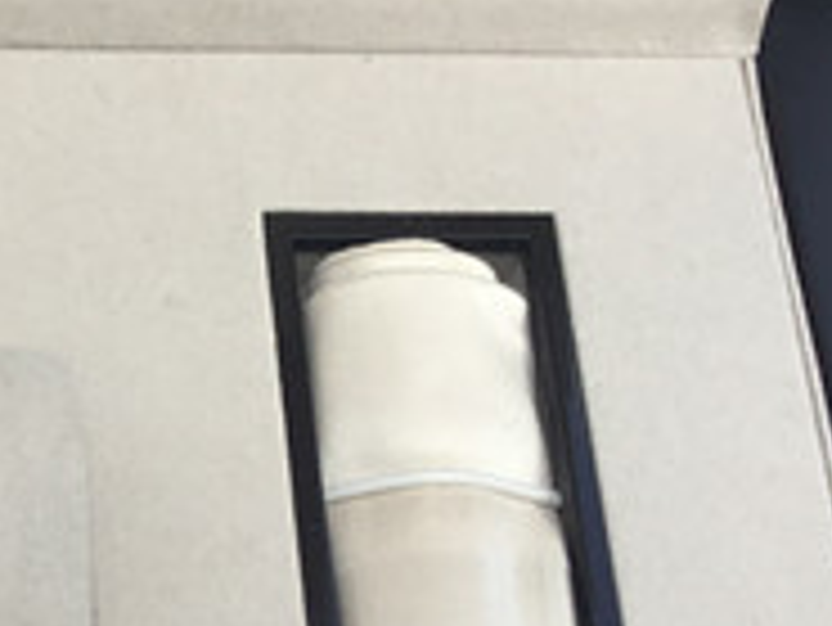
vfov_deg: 13.7
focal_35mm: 107
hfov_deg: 17.1
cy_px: 567
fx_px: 2573
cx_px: -297
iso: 25
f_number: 2.4
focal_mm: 3.3
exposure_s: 1/347
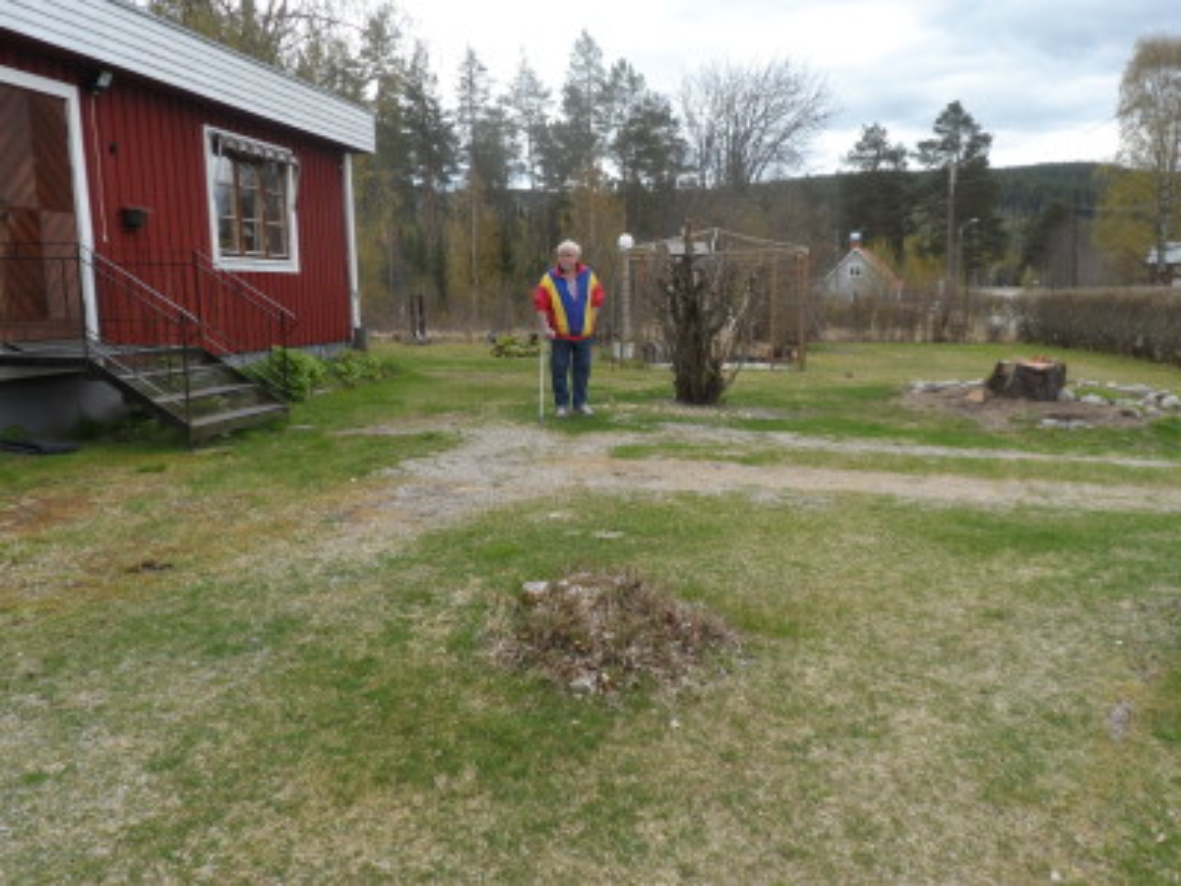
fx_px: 955
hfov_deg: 63.4
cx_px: 590
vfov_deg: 49.7
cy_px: 443
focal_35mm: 28
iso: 80
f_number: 3.1
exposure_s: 1/350
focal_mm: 4.9
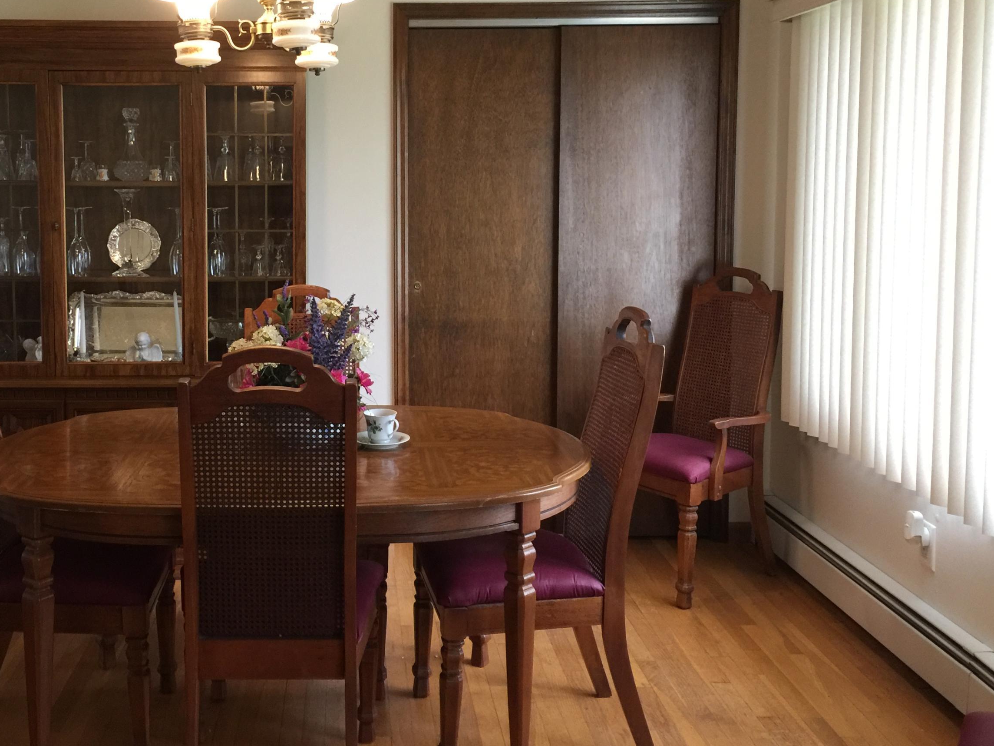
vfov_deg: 37.4
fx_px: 1091
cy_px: 268
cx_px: 350
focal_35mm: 38
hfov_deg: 48.3
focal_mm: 4.15
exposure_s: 1/15
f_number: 2.2
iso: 100
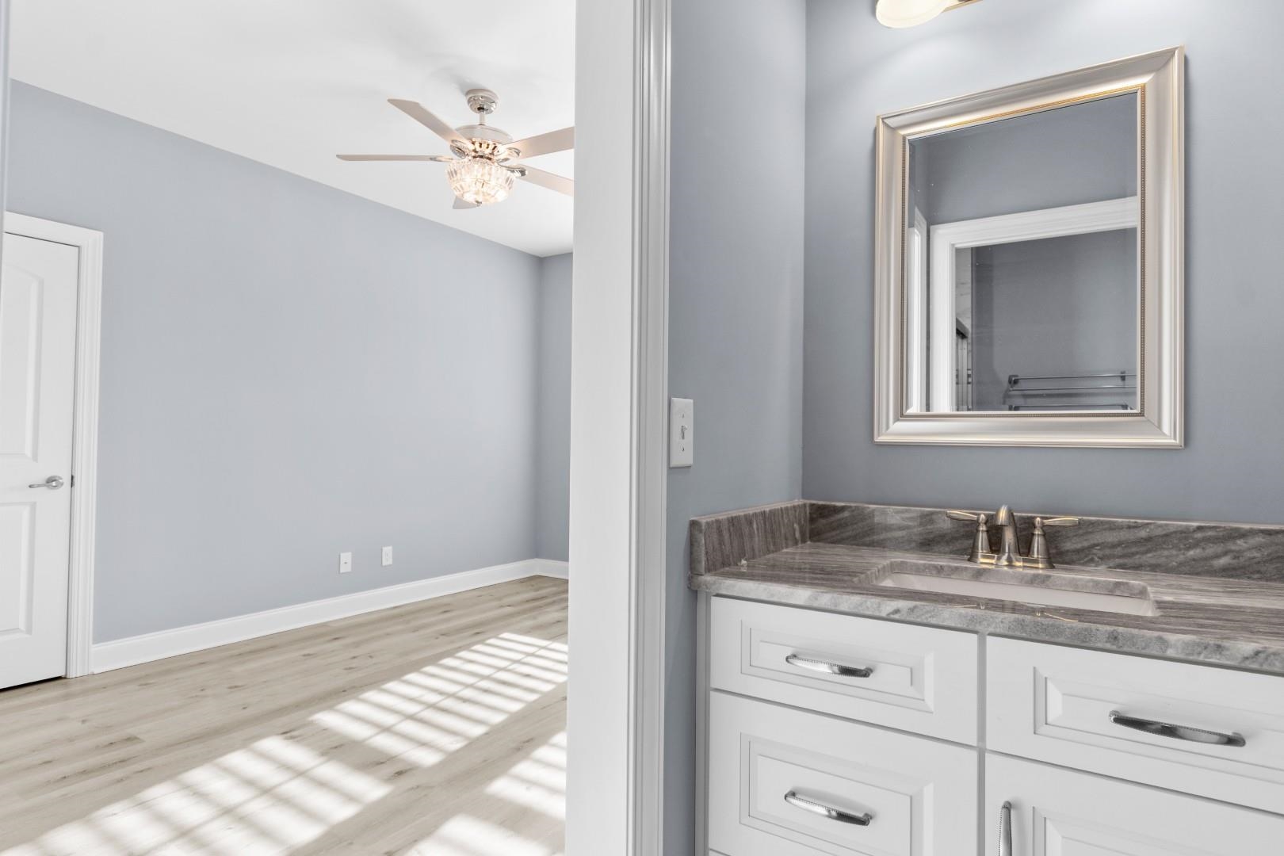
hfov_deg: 86.9
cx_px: 642
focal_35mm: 19
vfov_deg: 64.6
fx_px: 678
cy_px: 428
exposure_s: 1/8
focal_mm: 13
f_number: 4.8
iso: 100
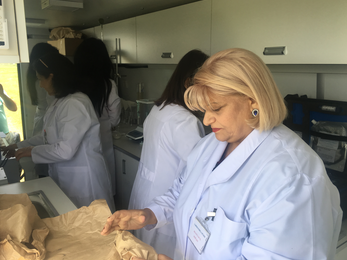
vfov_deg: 46.8
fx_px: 301
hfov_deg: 60.0
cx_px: 177
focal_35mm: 30
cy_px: 126
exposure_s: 1/241
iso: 25
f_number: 2.2
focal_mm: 4.15
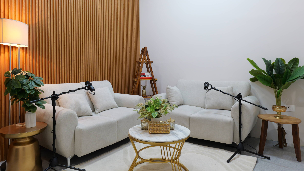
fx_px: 202
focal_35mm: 25
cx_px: 149
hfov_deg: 74.0
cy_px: 66
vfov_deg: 45.7
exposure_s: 1/30
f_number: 6.3
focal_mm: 23
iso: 1600
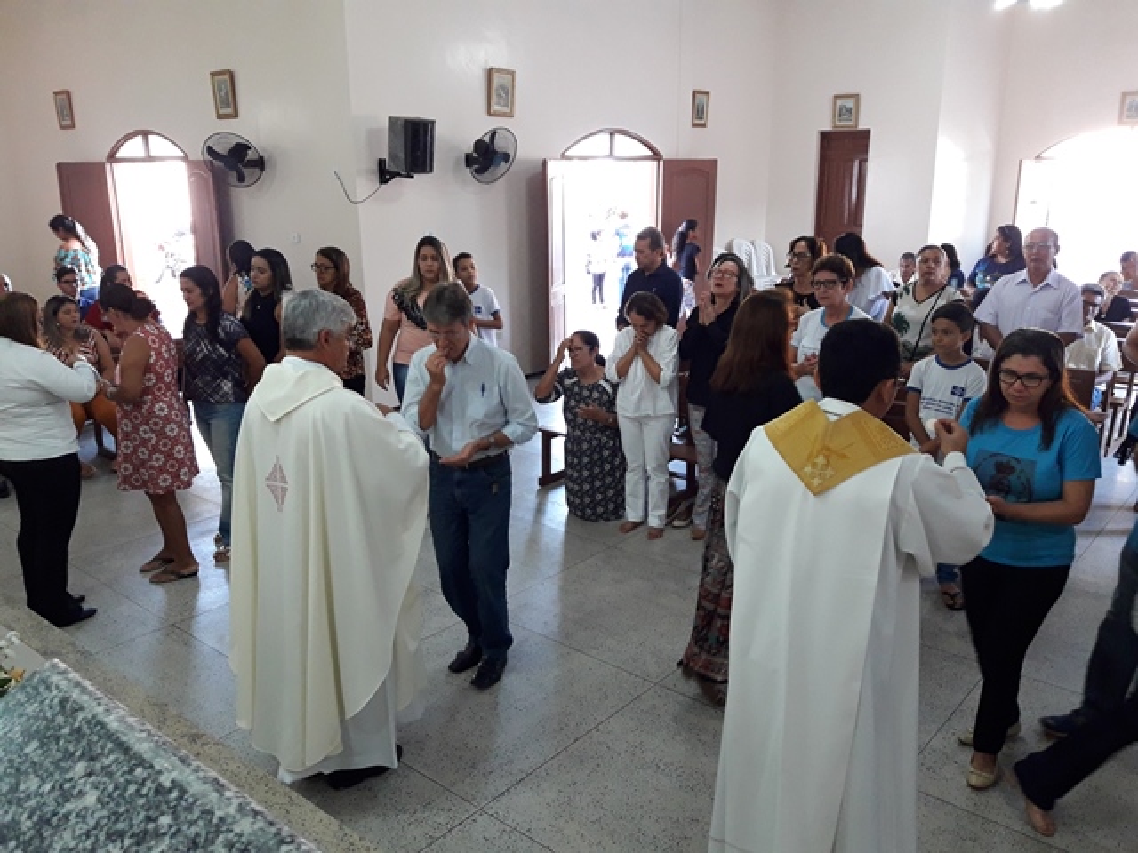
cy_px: 426
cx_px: 569
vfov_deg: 49.7
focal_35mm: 28
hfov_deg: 63.4
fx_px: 920
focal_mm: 3.7
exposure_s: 1/40
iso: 160
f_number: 1.9
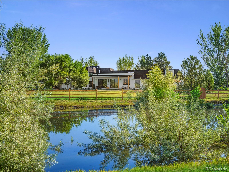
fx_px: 337
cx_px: 114
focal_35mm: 51
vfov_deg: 28.6
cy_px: 86
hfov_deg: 37.5
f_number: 16
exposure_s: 1/100
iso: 100
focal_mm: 64
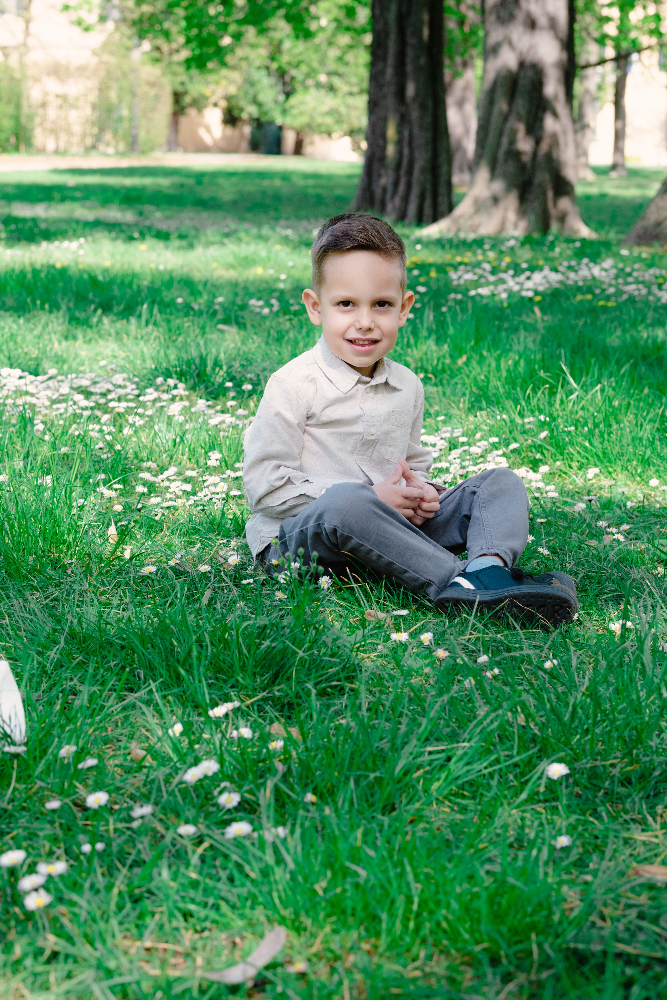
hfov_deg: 16.3
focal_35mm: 84
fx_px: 2334
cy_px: 500
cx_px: 334
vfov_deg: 24.2
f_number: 5.6
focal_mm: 56
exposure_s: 1/320
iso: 400
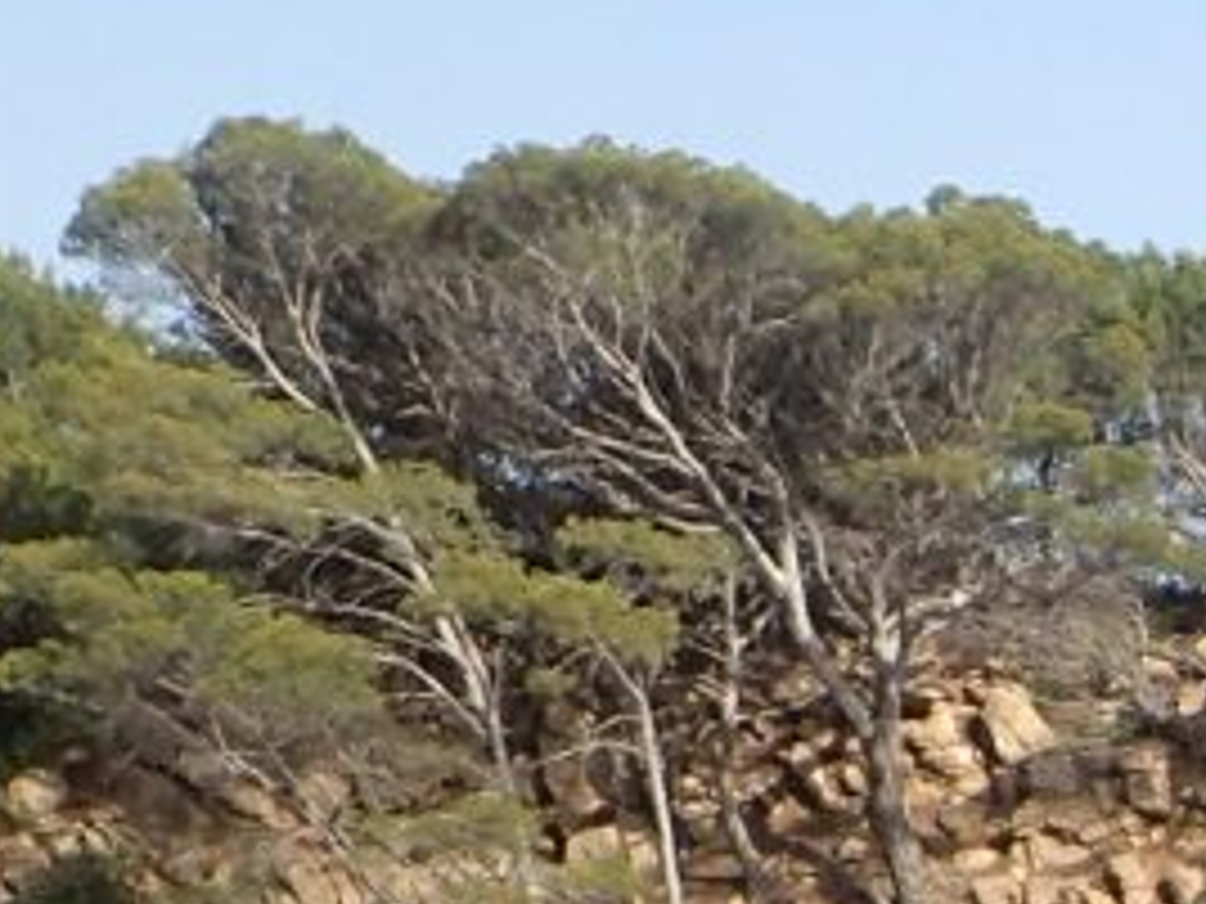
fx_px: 5818
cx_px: 2097
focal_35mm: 167
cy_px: 2253
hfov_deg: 11.1
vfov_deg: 8.1
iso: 100
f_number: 3.2
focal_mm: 5.14
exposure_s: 1/800
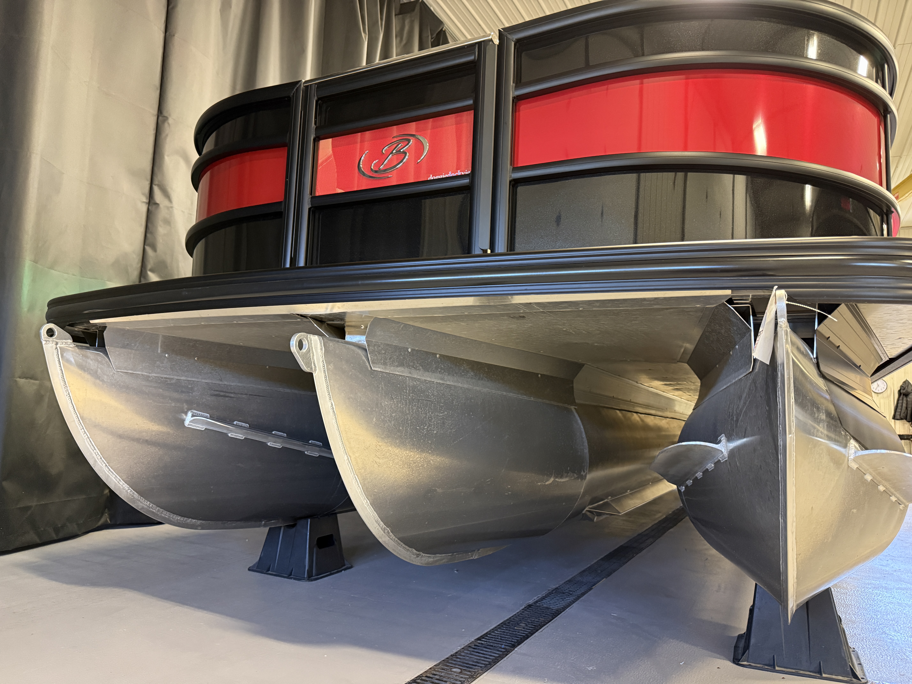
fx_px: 632
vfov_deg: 56.8
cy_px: 342
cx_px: 456
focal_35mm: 24
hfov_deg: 71.6
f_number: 1.78
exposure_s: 1/40
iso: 640
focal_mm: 6.76
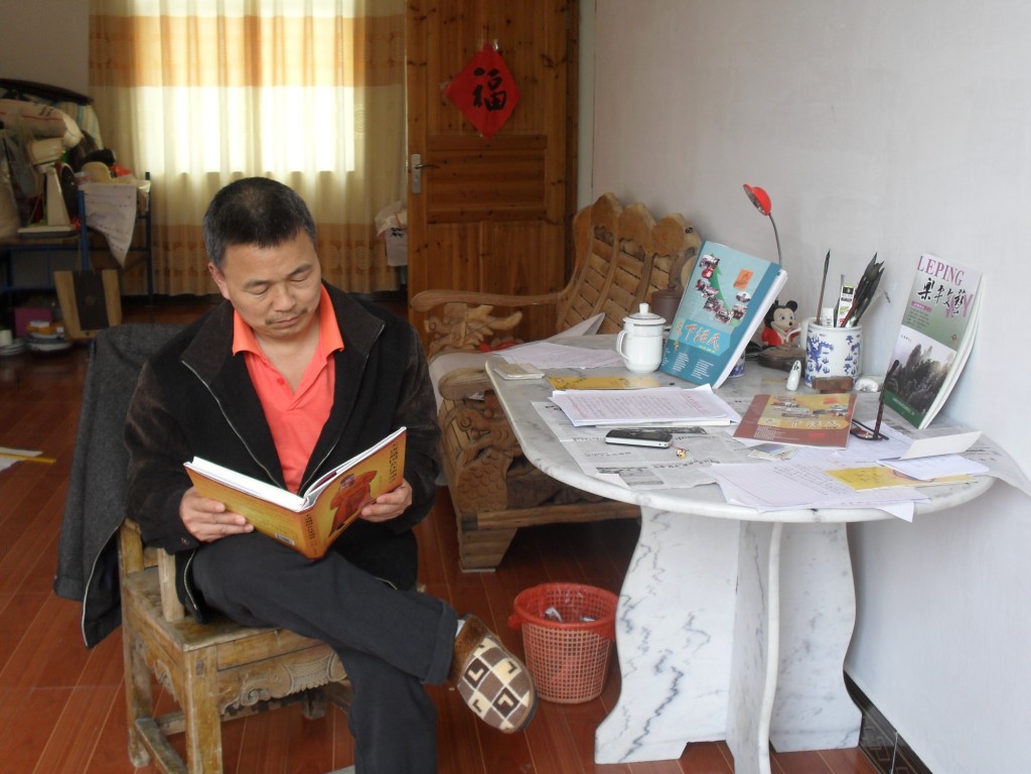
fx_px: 1251
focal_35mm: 42
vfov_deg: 34.3
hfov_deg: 44.8
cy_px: 387
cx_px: 516
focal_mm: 7.5
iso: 100
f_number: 3.6
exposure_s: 1/30
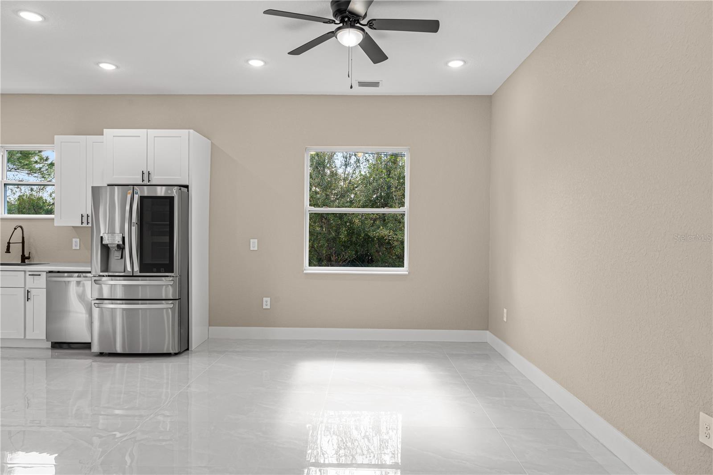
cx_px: 356
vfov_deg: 54.1
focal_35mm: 24
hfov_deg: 74.9
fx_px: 465
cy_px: 238
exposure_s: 1/2.5
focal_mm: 23.5
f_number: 9
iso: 100
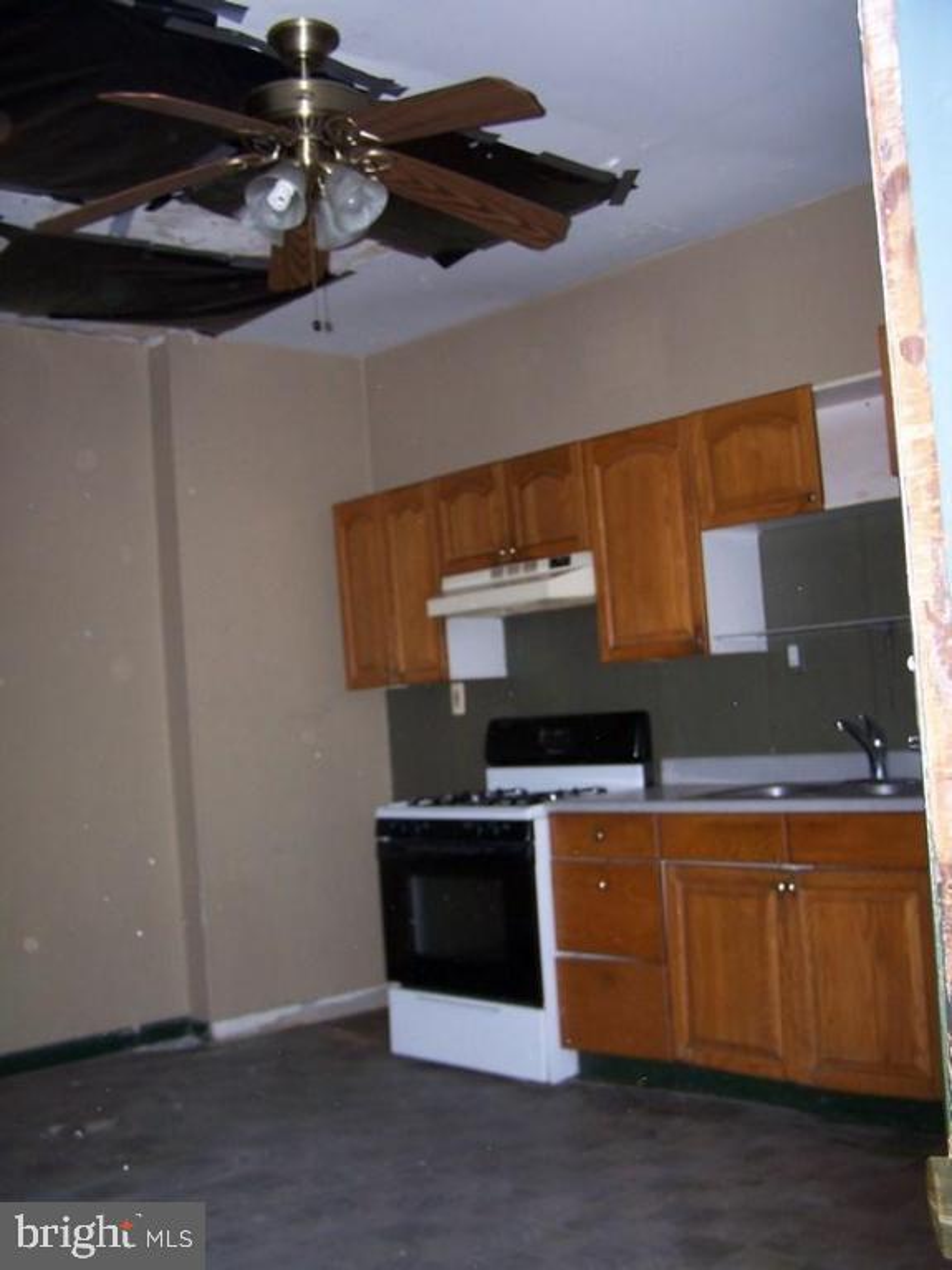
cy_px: 635
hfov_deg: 37.7
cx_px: 476
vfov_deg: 49.0
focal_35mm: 38
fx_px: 1394
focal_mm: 6.3
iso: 80
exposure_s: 1/60
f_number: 2.8
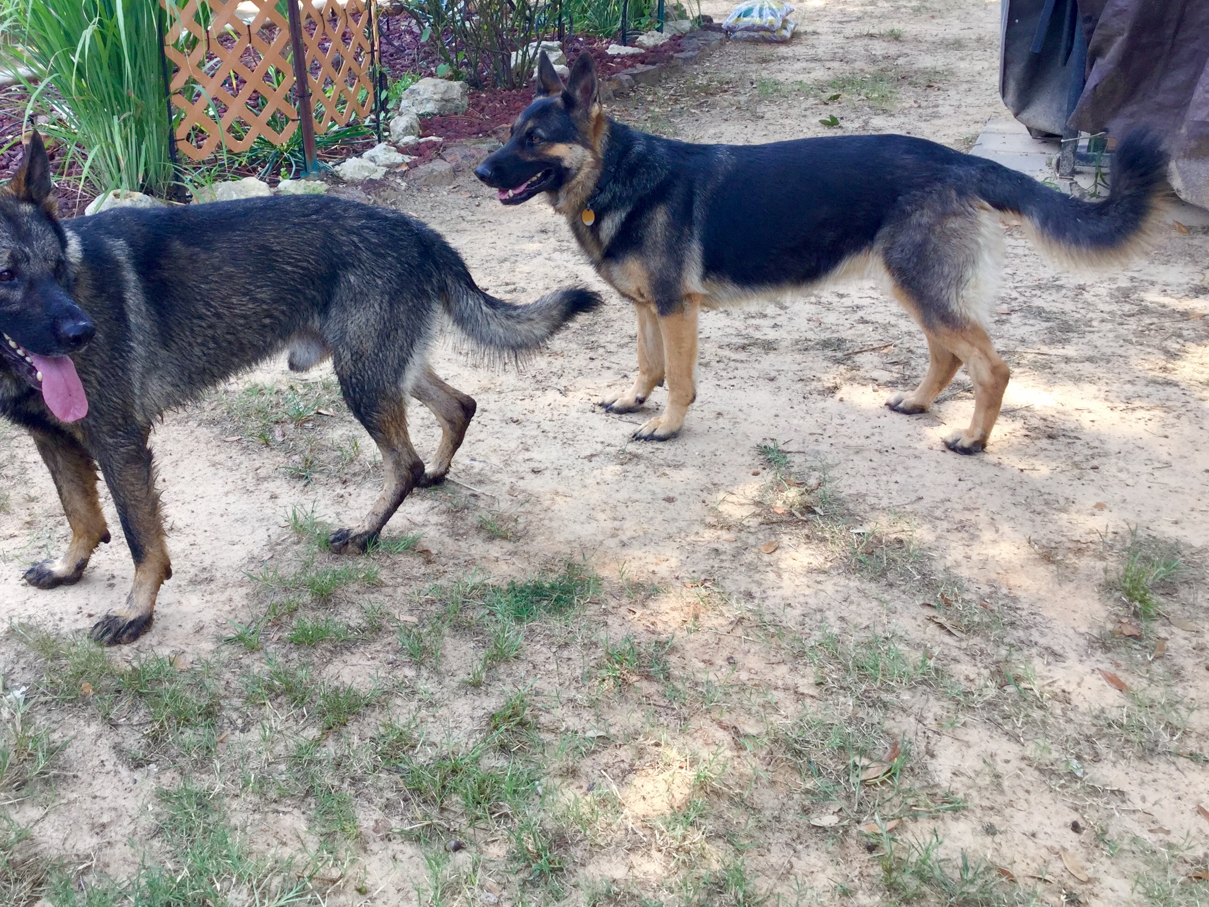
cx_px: 489
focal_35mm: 39
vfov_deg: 36.6
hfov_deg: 47.6
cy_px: 337
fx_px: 1362
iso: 25
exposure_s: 1/134
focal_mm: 3.3
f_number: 2.4
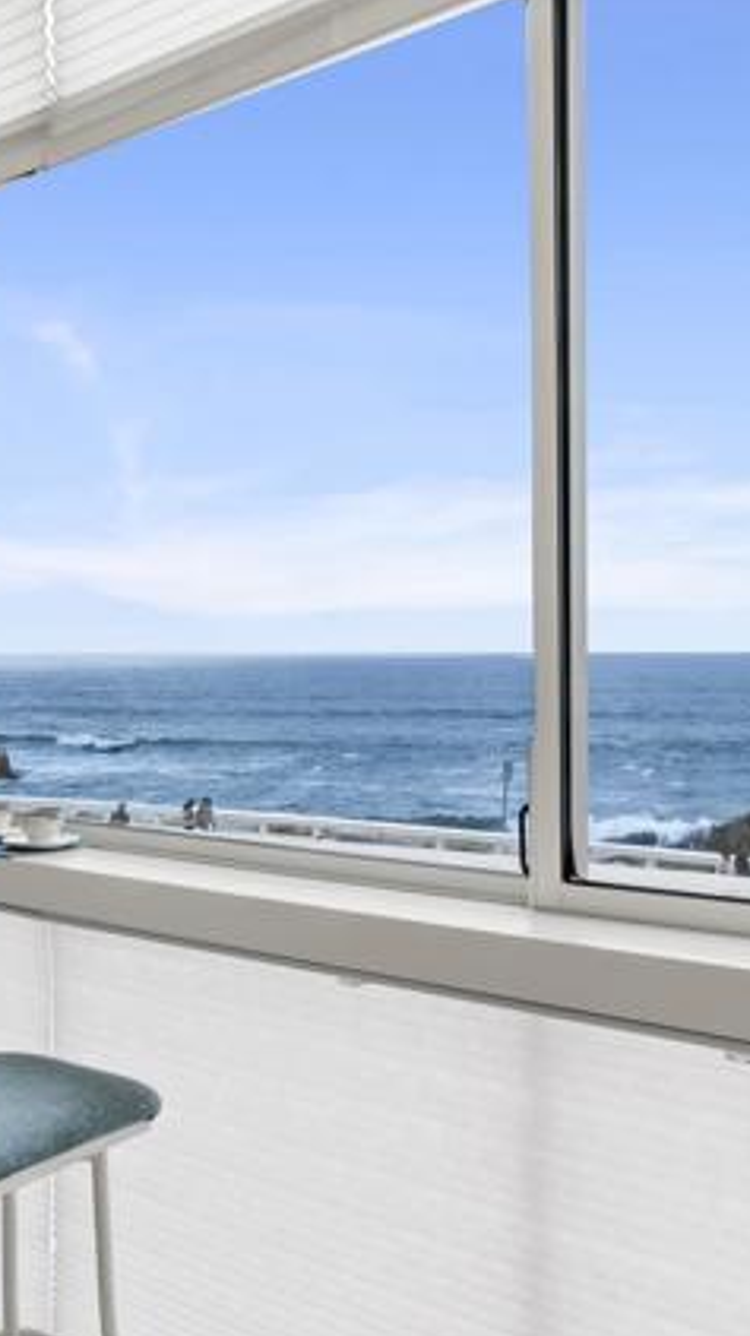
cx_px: 513
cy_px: 665
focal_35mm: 35
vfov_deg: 56.6
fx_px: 1239
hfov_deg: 33.3
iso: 500
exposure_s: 1/50
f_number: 8
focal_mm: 22
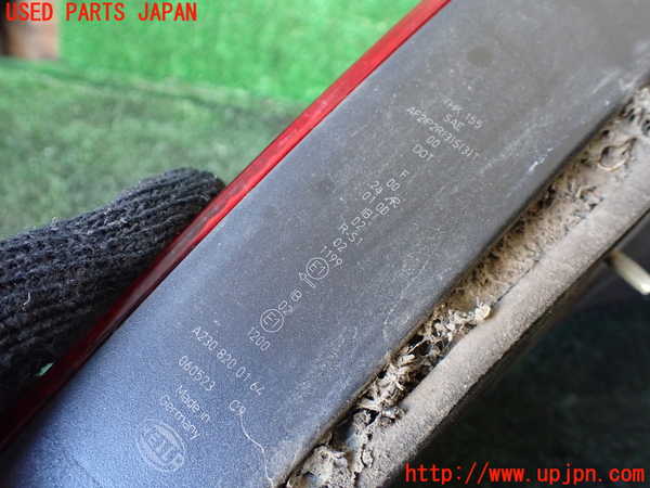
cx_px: 325
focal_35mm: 30
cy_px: 244
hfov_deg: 60.0
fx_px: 563
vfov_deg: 46.8
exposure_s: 1/80
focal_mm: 5.4
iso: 800
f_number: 2.3
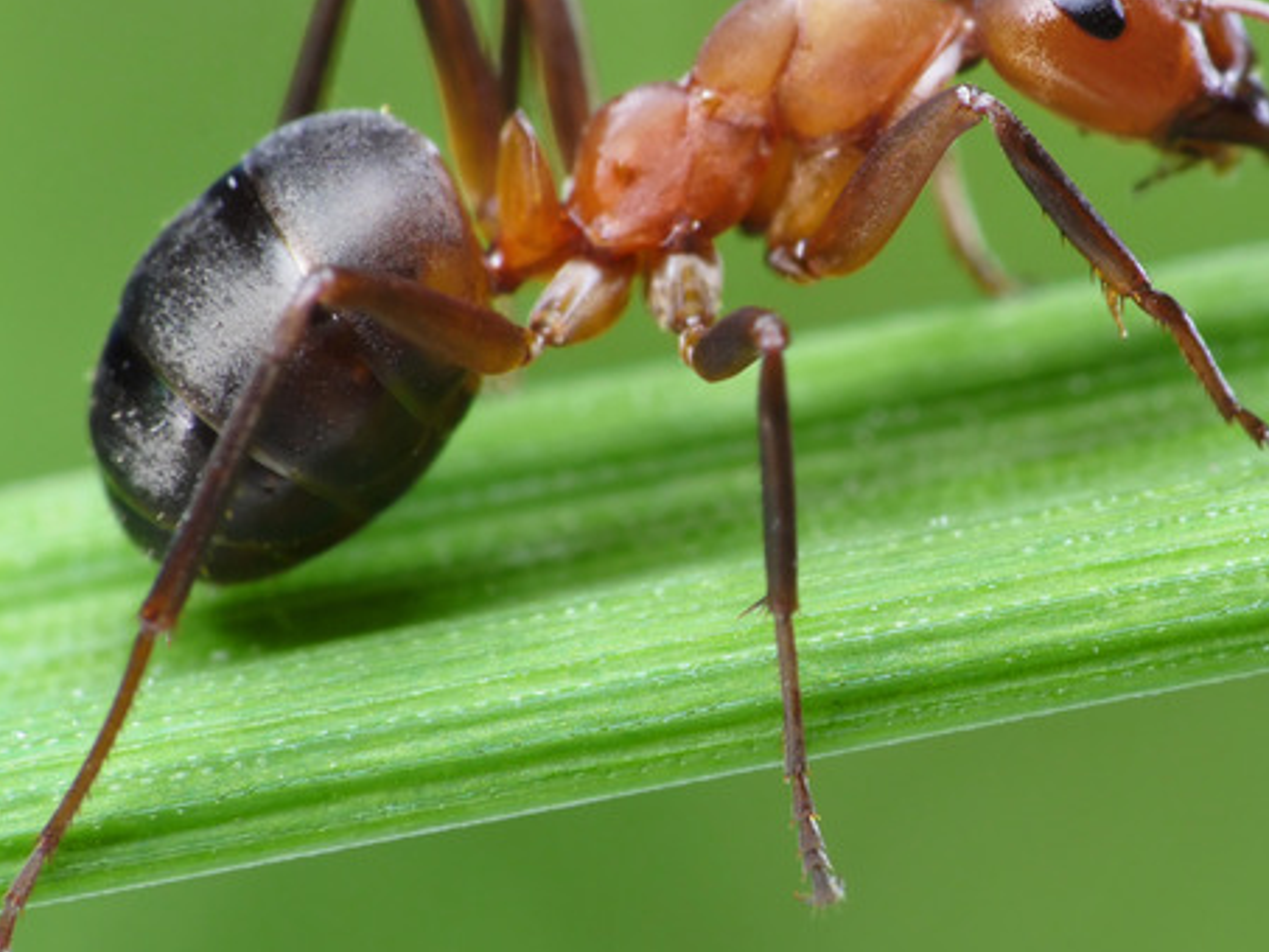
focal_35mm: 544
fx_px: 19948
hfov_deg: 3.6
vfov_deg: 2.7
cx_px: 860
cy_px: 385
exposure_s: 1/160
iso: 200
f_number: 22
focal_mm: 158
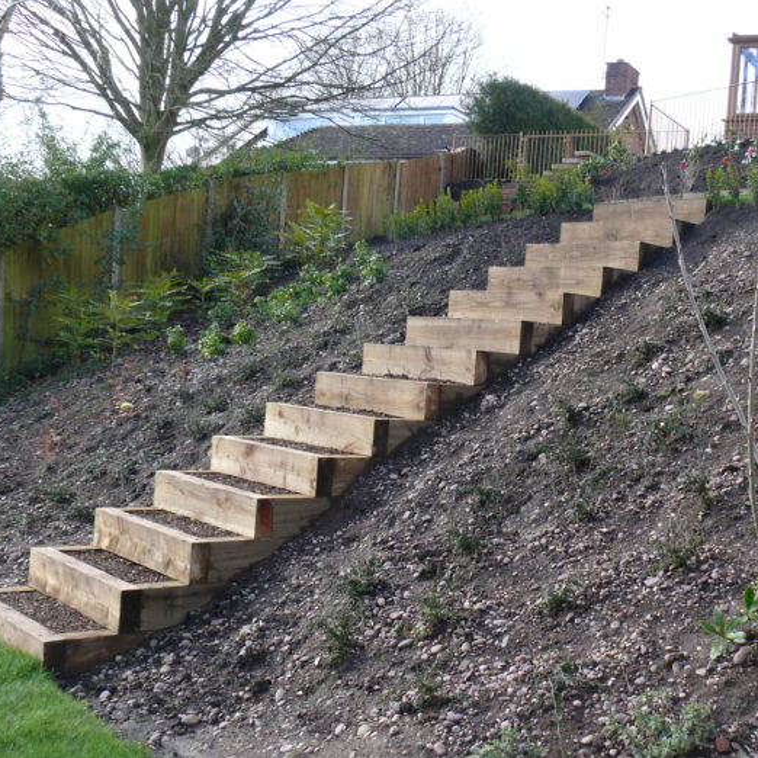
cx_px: 476
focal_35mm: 45
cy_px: 378
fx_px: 1115
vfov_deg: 37.6
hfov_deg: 37.3
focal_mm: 8.1
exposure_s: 1/125
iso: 100
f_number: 4
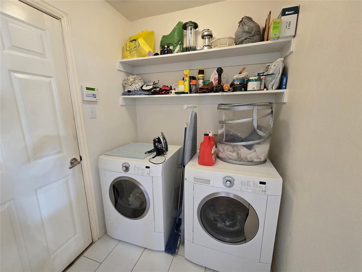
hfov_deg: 106.2
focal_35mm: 13
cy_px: 136
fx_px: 136
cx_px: 181
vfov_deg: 89.9
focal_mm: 2.2
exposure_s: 1/60
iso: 1000
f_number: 2.2
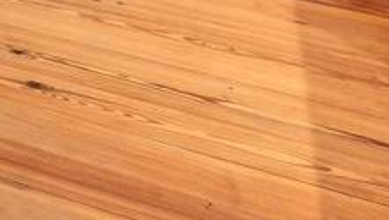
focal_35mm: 109
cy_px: -512
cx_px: -479
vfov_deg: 8.6
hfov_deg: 14.6
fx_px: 1126
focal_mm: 16
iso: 320
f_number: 11
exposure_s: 1/125
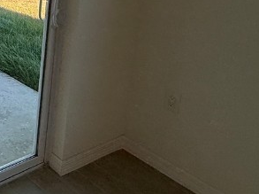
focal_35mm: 49
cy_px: -10
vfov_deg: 27.5
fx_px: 366
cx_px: -44
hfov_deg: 32.7
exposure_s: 1/296
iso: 50
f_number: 2.2
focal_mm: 2.22
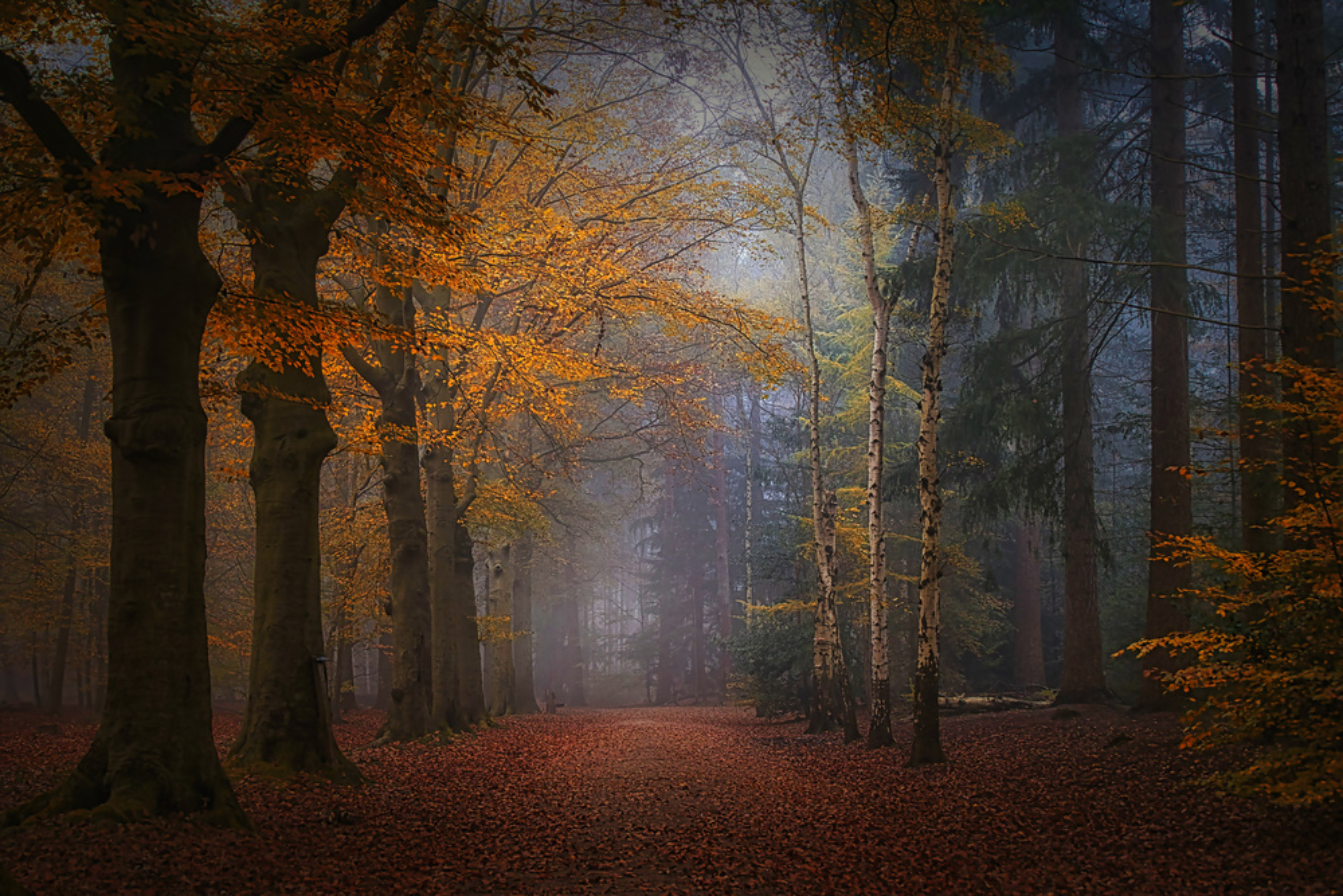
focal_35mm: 70
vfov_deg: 19.5
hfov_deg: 28.8
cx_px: 672
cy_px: 448
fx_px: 2612
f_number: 7.1
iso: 800
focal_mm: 70
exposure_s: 1/50
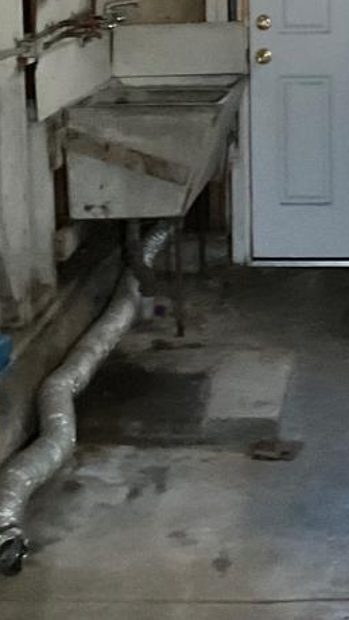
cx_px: 313
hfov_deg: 11.7
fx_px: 1693
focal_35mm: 103
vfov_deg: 20.5
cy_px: 119
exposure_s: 1/30
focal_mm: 3
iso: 500
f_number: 1.8
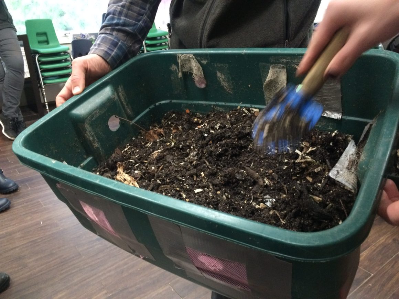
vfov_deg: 48.2
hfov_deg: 61.7
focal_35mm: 29
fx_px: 334
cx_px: 200
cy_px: 150
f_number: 2.2
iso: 320
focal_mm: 4.15
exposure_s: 1/17
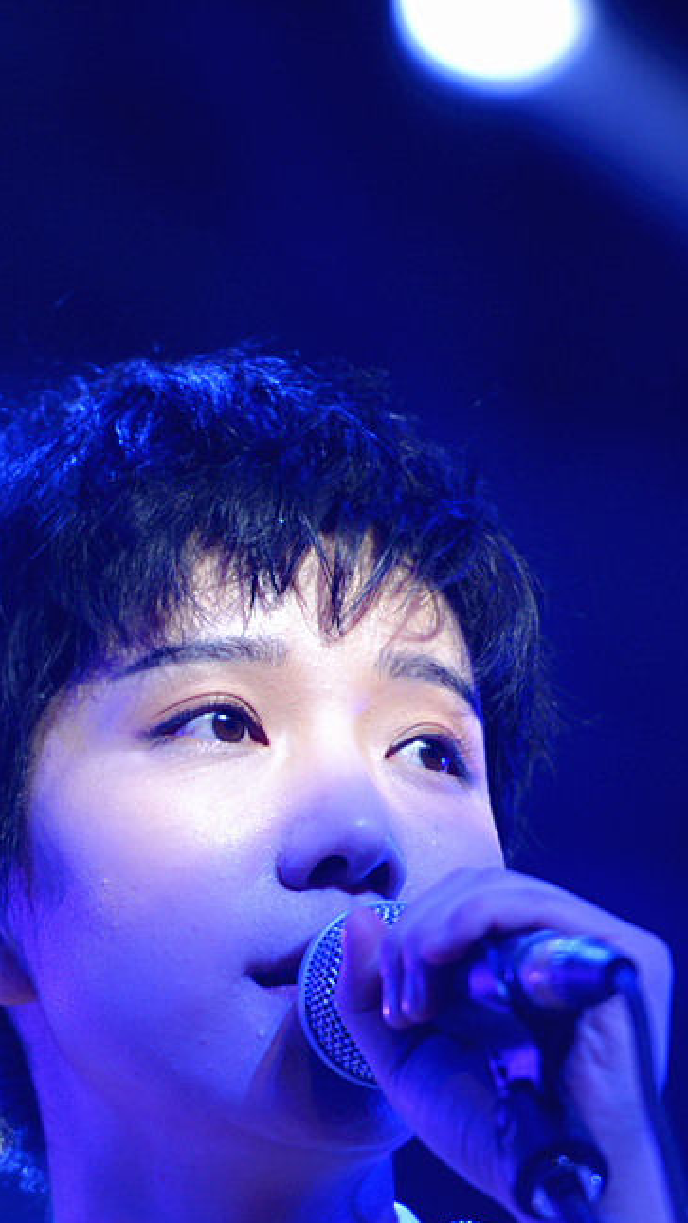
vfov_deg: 4.4
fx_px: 15788
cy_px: 932
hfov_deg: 2.5
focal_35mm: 487
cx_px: 207
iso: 250
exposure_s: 1/400
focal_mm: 200
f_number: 2.8
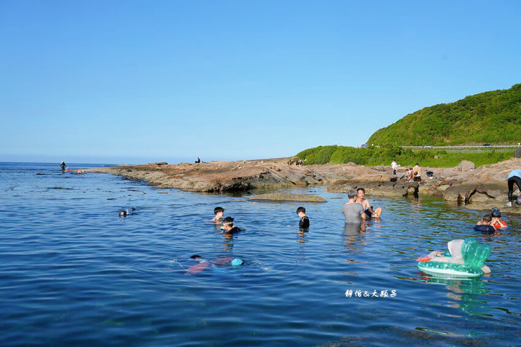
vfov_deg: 39.9
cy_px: 174
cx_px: 260
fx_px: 477
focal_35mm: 33
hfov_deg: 57.2
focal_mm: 33
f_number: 8
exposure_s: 1/1000
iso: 320
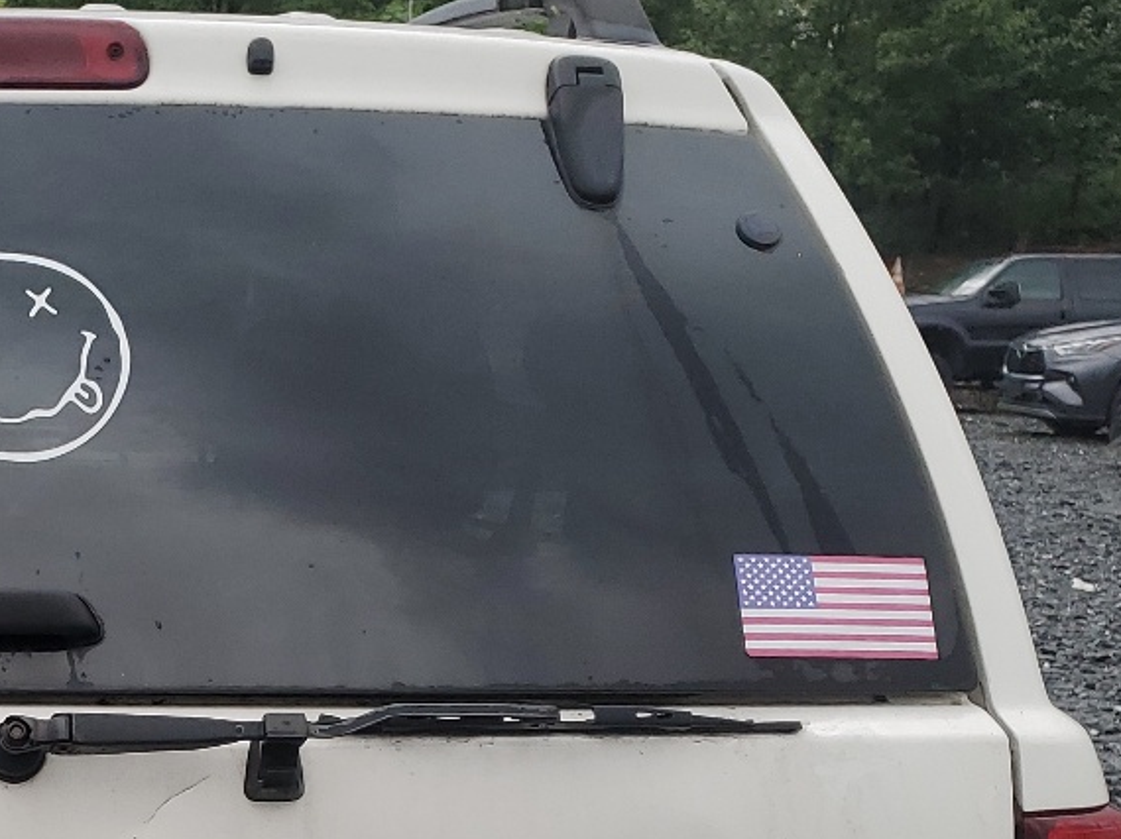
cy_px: 861
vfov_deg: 19.5
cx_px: -22
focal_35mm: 73
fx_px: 2363
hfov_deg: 25.3
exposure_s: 1/2000
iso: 50
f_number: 1.5
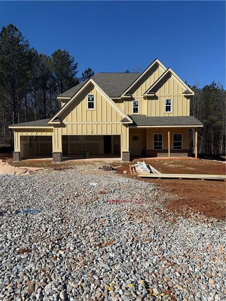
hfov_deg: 56.8
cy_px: 150
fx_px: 209
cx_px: 113
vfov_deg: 71.6
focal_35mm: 24
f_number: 1.78
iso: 80
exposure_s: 1/8130
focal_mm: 6.76
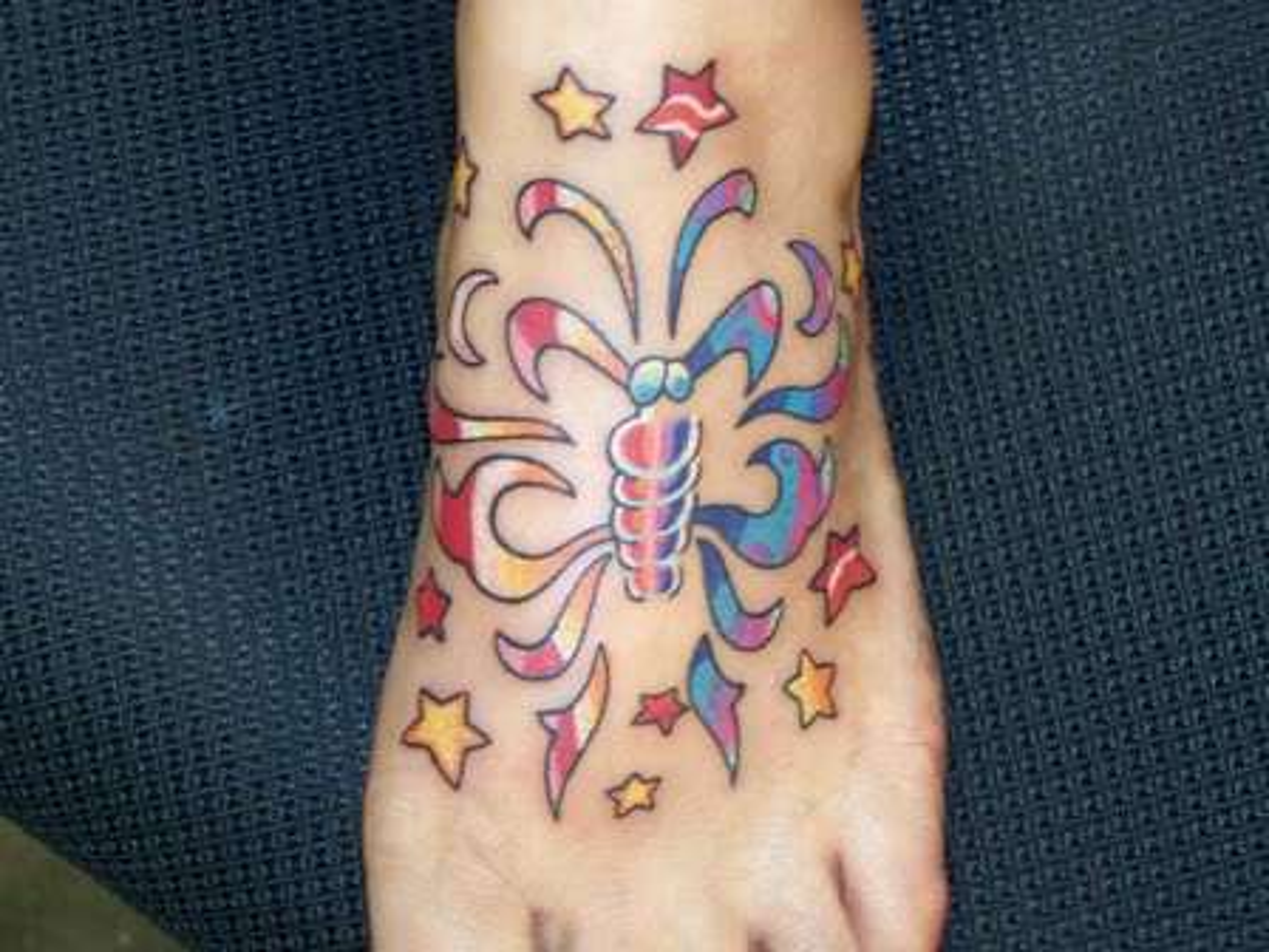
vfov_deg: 19.1
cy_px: 476
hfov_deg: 25.3
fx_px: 2823
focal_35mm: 77
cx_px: 634
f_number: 3.2
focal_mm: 12.8
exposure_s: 1/50
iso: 200
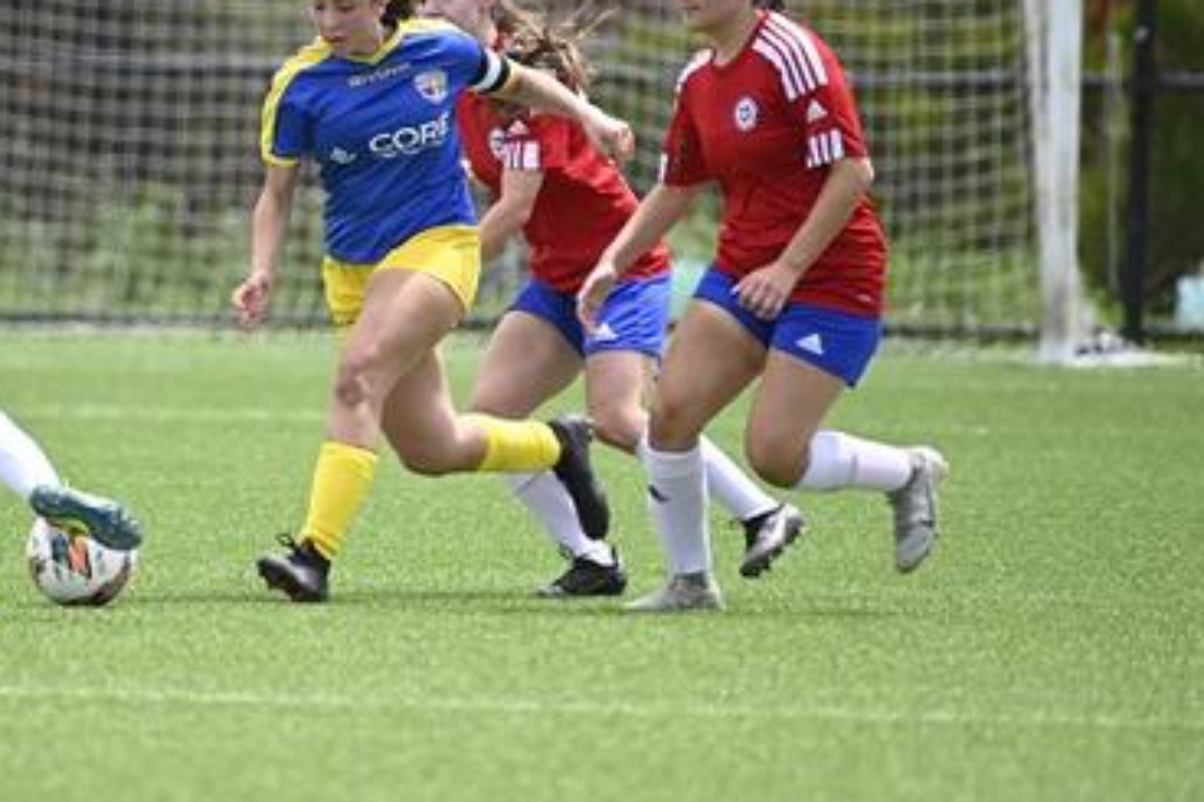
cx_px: 360
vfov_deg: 1.7
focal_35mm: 815
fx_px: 27244
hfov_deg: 2.5
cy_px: 246
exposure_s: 1/500
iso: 180
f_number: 5.6
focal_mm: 500
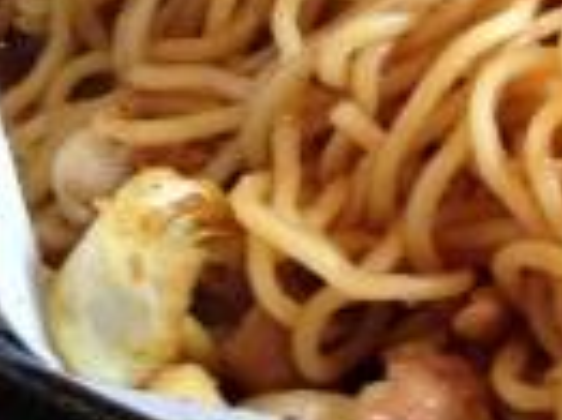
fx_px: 1946
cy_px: -159
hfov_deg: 15.0
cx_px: 888
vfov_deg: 11.9
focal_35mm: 120
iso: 125
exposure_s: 1/20
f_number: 2.4
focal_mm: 4.28
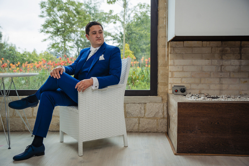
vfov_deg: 33.4
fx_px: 277
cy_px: 83
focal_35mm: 40
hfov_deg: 48.4
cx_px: 124
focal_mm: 40
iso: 250
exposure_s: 1/125
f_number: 3.2
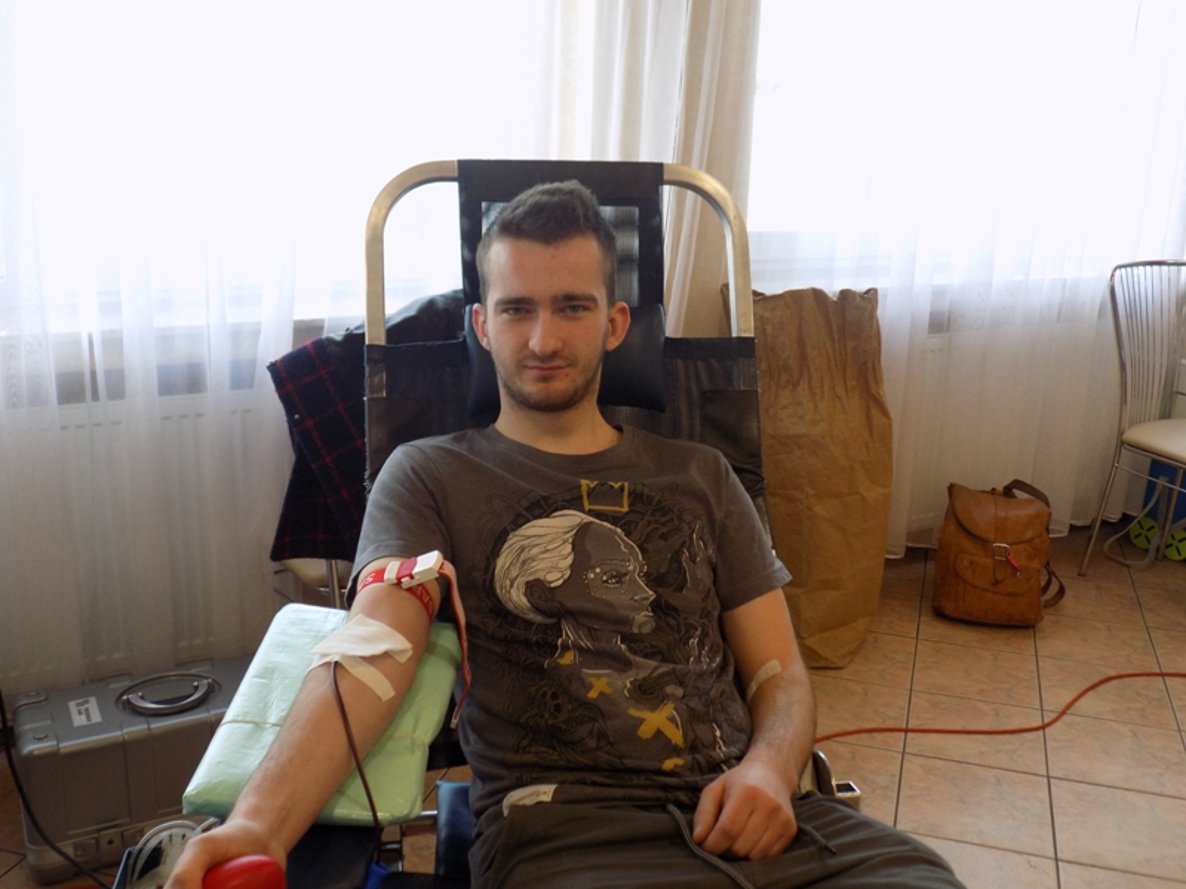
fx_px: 1165
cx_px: 593
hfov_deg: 54.0
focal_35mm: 34
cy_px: 444
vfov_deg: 41.8
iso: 125
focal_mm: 6.1
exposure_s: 1/30
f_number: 3.4
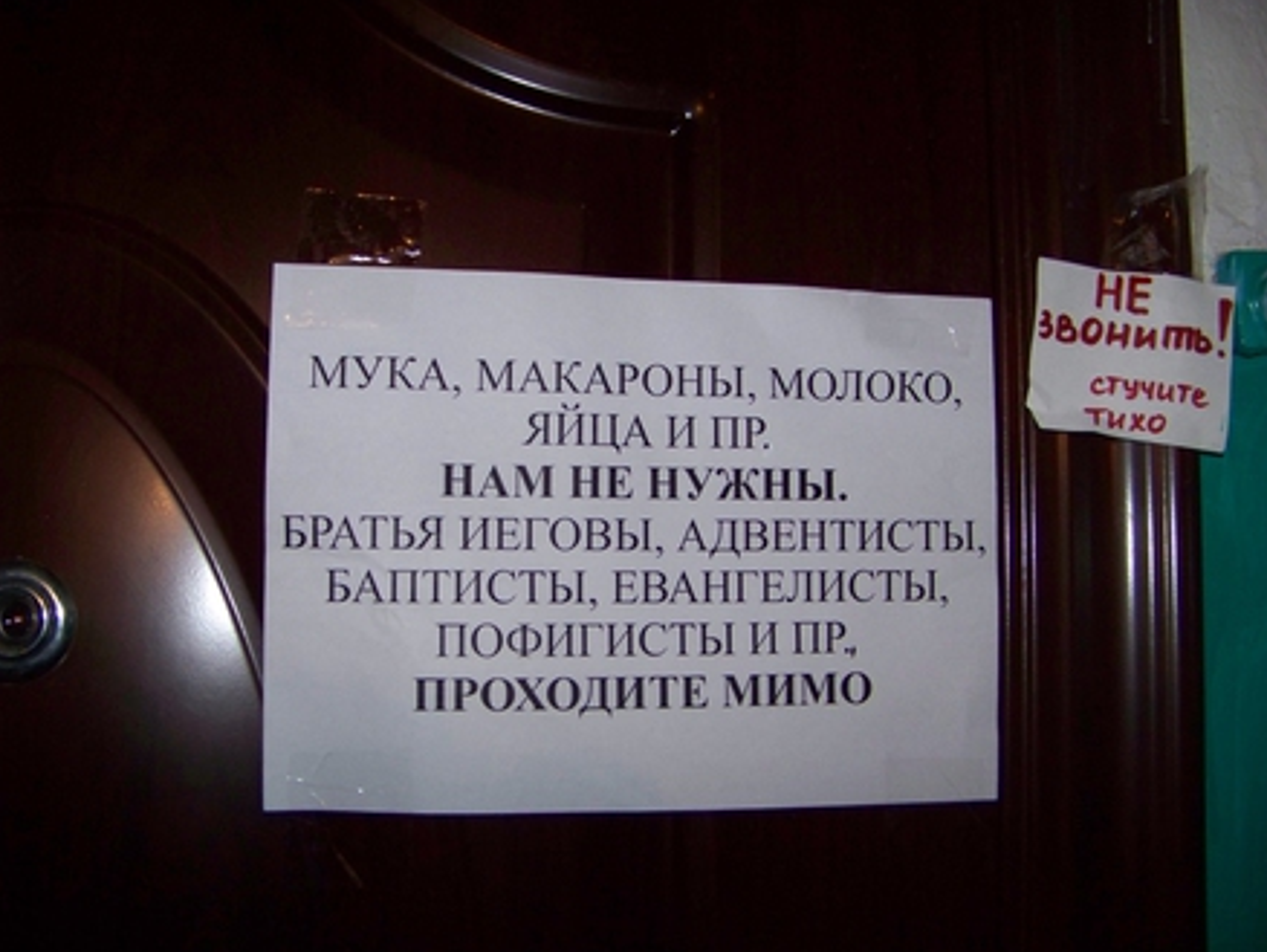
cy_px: 472
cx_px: 625
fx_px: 1355
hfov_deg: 50.1
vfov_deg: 38.7
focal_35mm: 37
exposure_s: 1/30
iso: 200
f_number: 2.8
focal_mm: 5.85
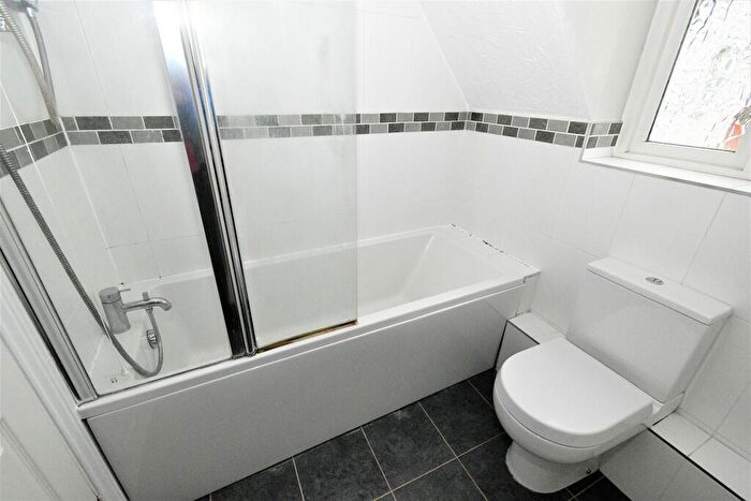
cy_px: 250
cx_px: 376
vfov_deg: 77.4
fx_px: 313
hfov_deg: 100.4
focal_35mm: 15
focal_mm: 10
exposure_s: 1/60
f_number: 9
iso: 2500
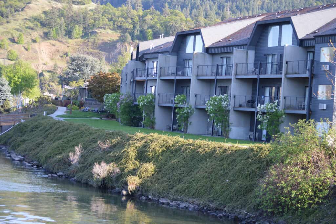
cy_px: 112
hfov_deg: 24.6
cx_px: 168
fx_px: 769
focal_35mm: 82
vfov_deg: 16.5
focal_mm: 55
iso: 560
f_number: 4
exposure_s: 1/500
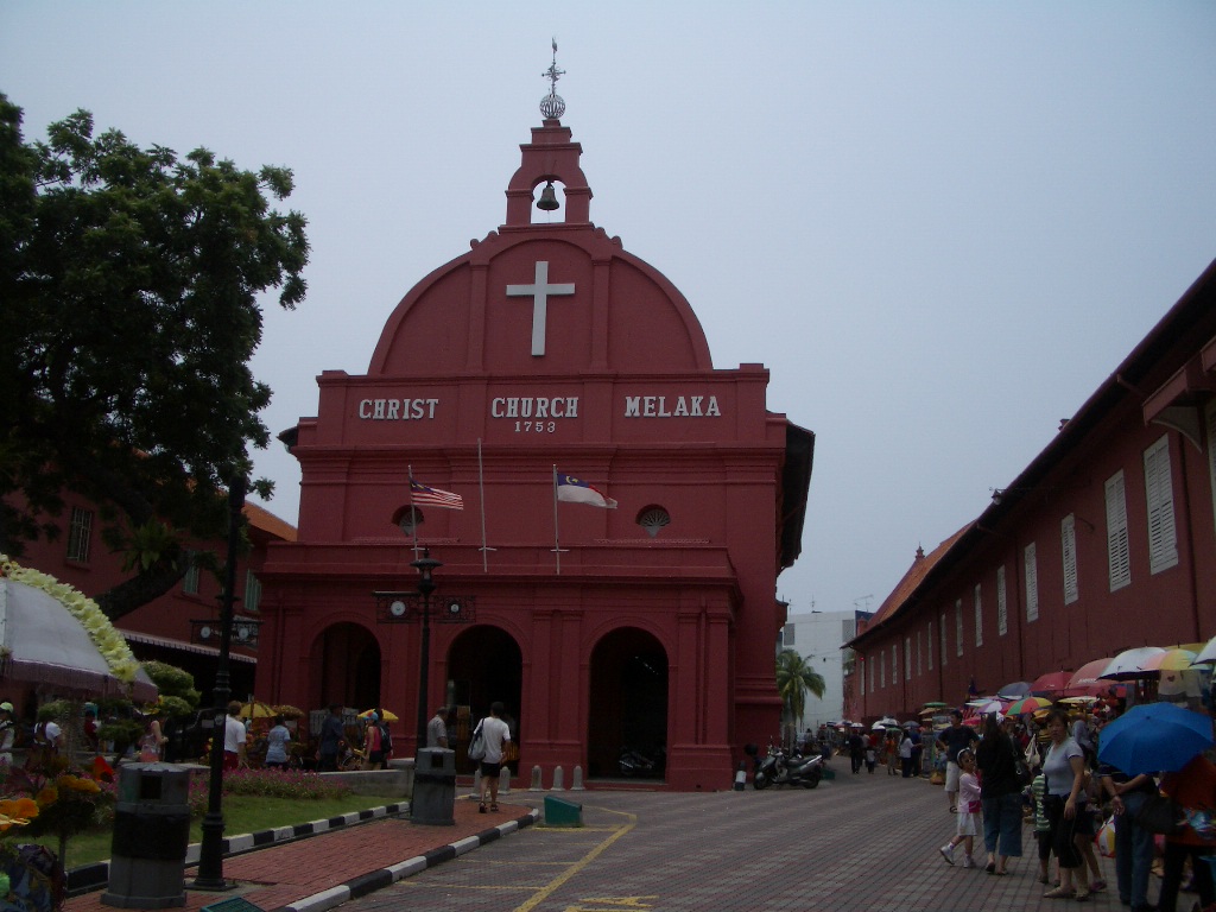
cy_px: 456
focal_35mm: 35
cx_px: 608
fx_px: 1229
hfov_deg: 52.6
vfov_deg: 40.7
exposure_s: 1/1600
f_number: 4.3
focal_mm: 5.8
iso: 50
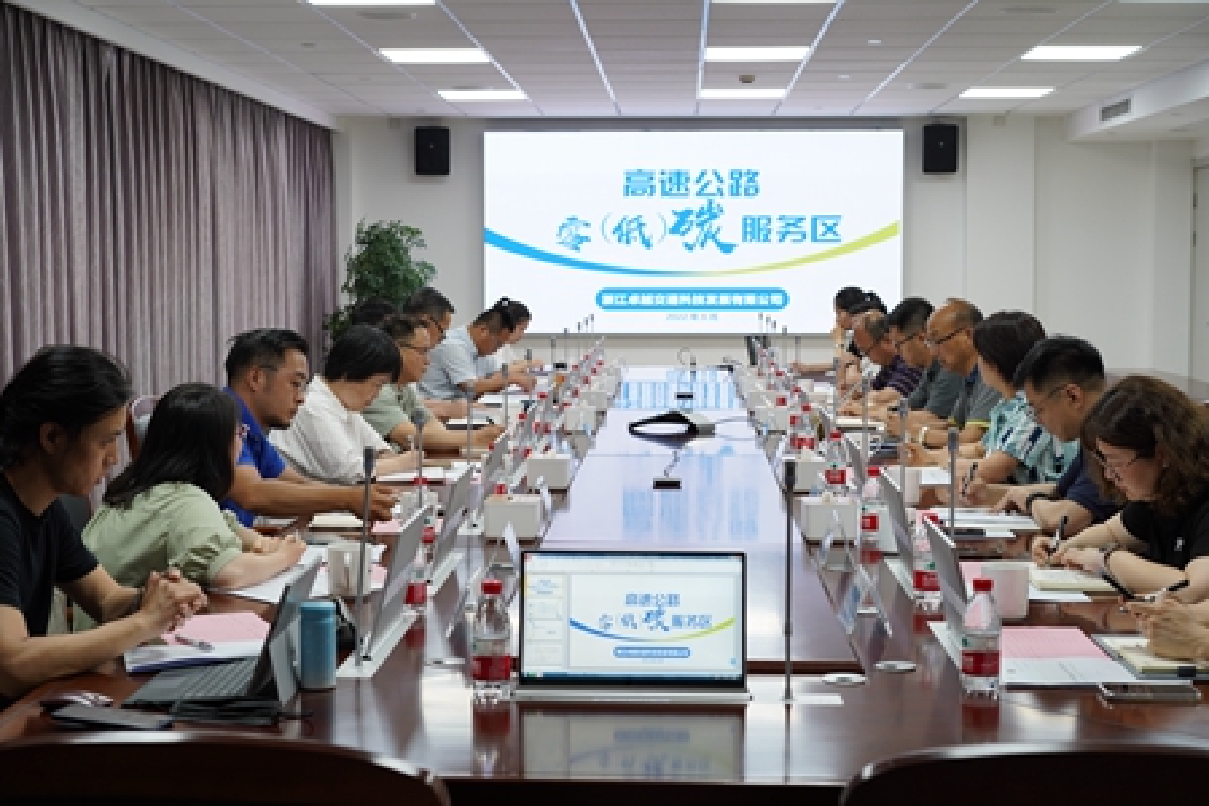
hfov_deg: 36.2
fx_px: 1847
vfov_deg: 24.6
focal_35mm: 55
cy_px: 403
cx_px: 604
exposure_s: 1/25
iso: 320
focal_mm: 55
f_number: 6.3
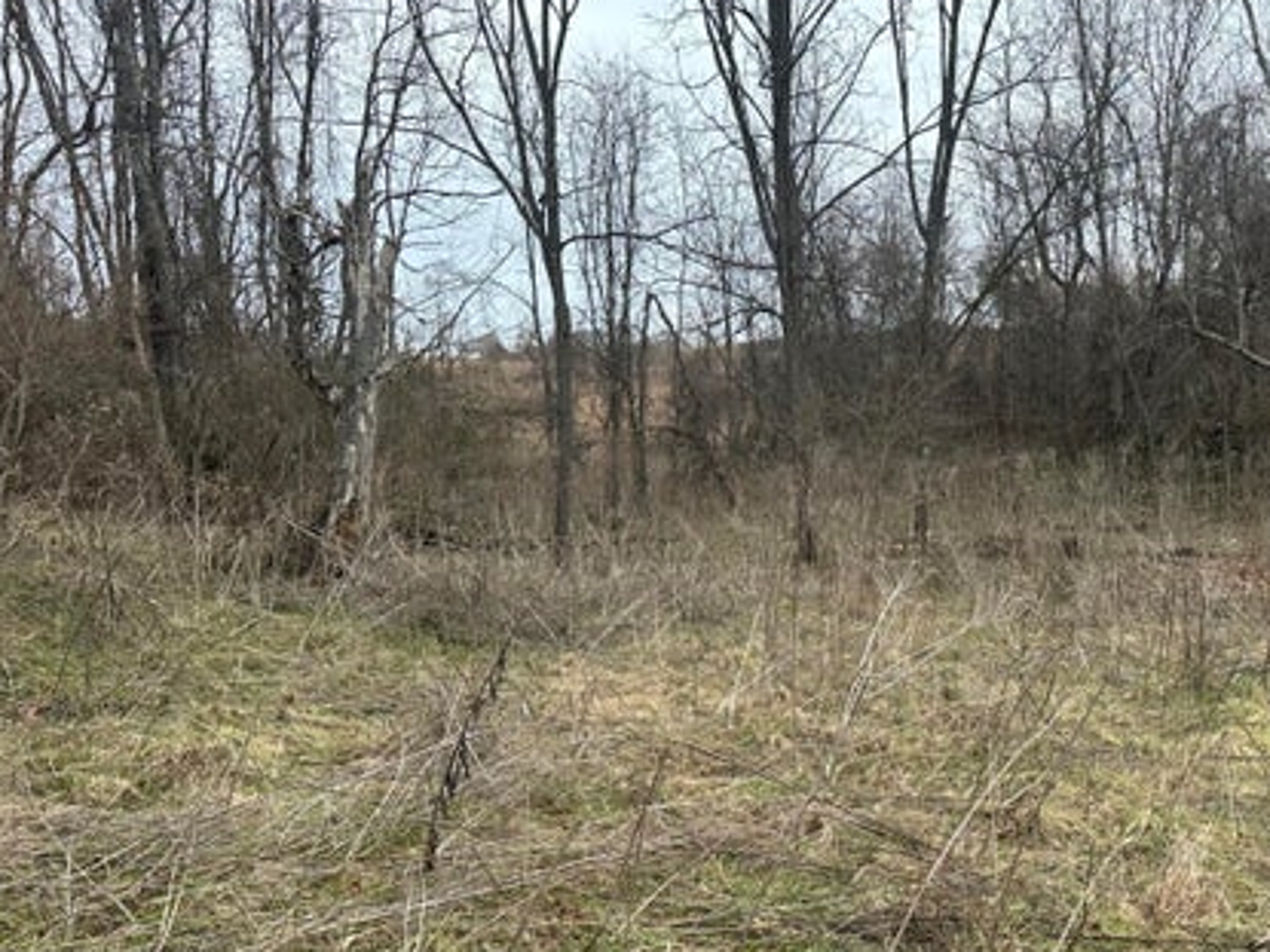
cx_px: 851
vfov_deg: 38.2
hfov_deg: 49.3
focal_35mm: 37
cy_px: 640
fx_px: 1357
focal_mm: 6.86
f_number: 1.78
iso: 80
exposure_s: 1/729
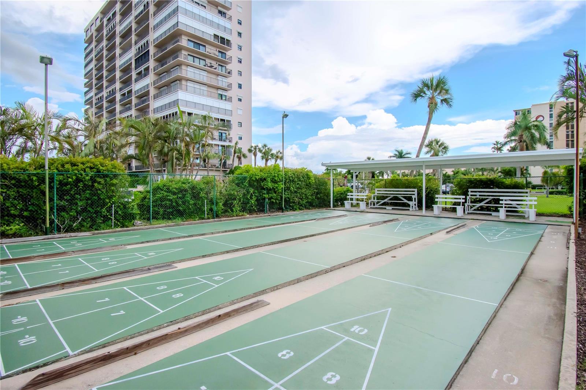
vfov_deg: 67.4
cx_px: 293
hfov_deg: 90.0
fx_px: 293
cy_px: 195
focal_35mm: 18
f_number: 6.3
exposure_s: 1/2500
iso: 800
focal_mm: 12
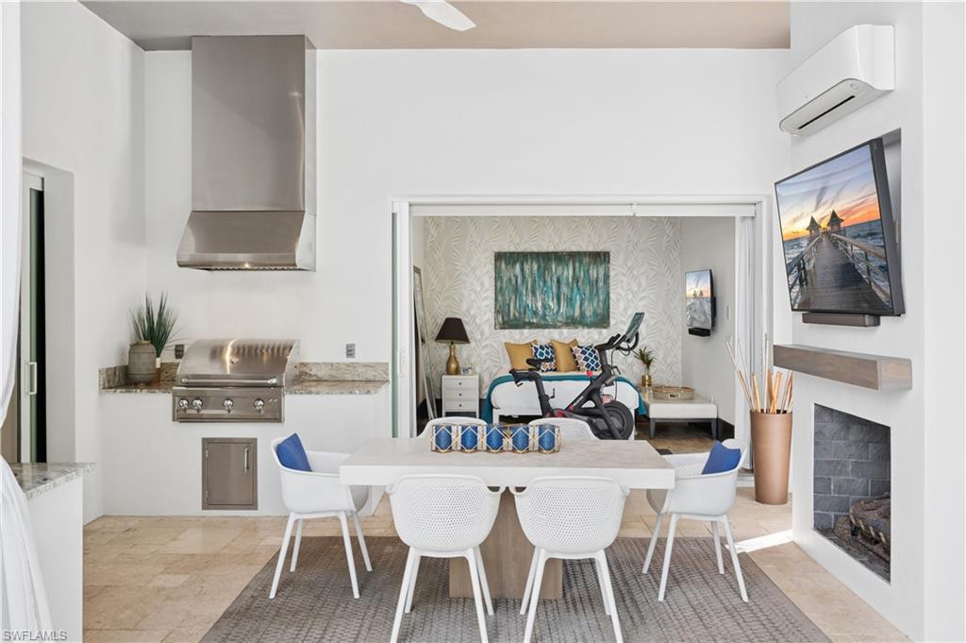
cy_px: 322
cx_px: 483
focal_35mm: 31
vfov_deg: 42.3
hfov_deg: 60.3
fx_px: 831
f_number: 10
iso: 1000
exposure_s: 1/160
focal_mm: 31
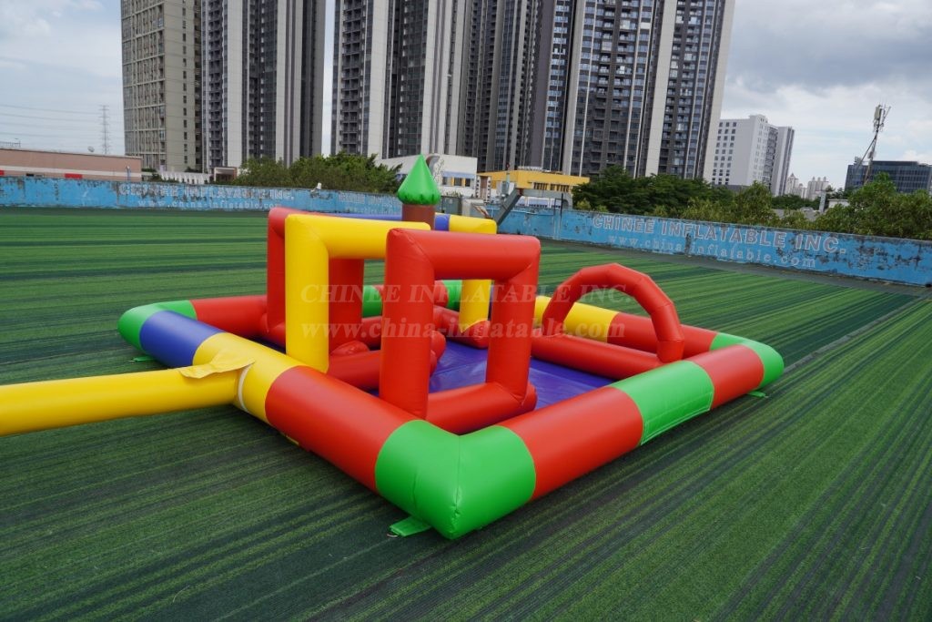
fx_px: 621
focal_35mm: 24
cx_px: 466
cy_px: 311
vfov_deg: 53.1
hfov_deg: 73.7
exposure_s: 1/200
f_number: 8
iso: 100
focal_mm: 16
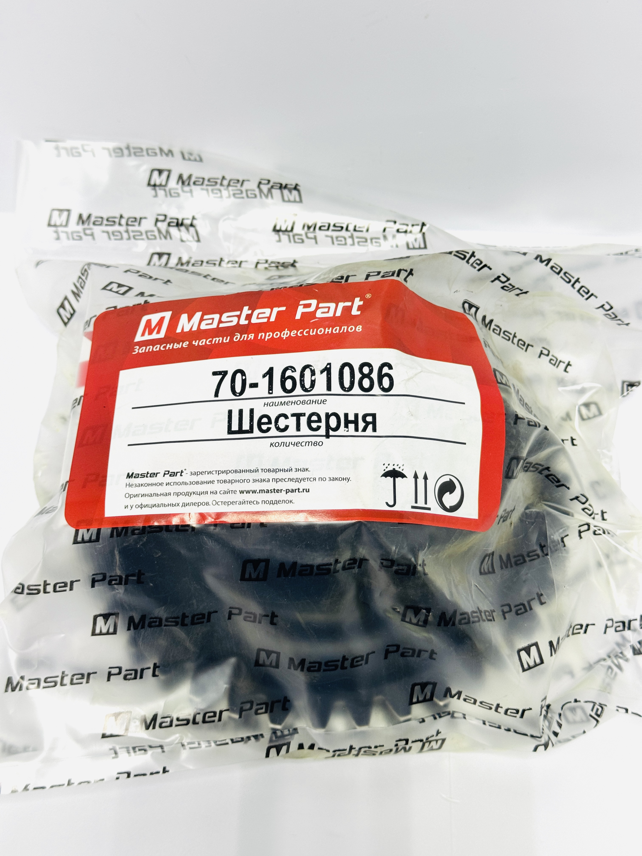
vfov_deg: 39.7
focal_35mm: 48
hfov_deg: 30.3
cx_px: 321
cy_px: 428
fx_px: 1187
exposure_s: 1/100
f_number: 1.78
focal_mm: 6.76
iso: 80
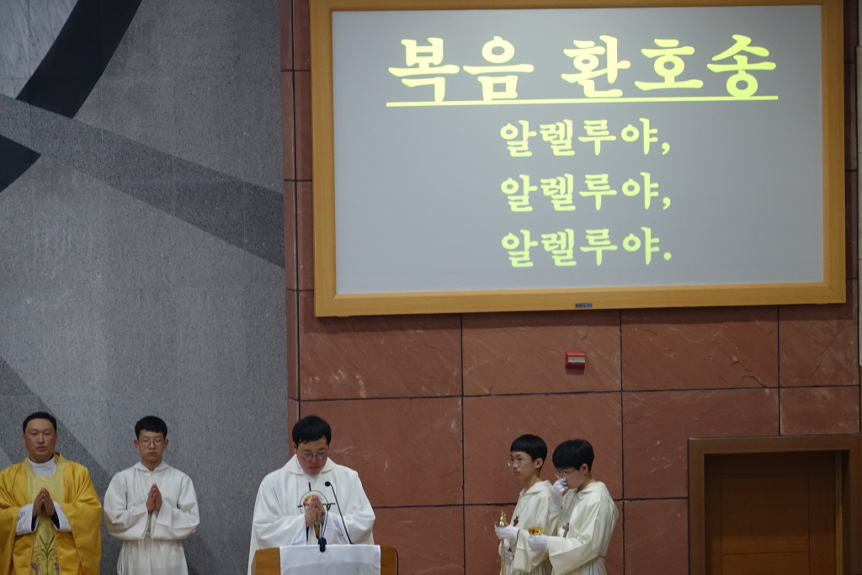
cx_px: 431
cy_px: 288
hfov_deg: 11.2
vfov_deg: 7.5
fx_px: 4406
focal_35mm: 184
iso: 800
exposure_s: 1/50
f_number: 4
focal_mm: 67.46
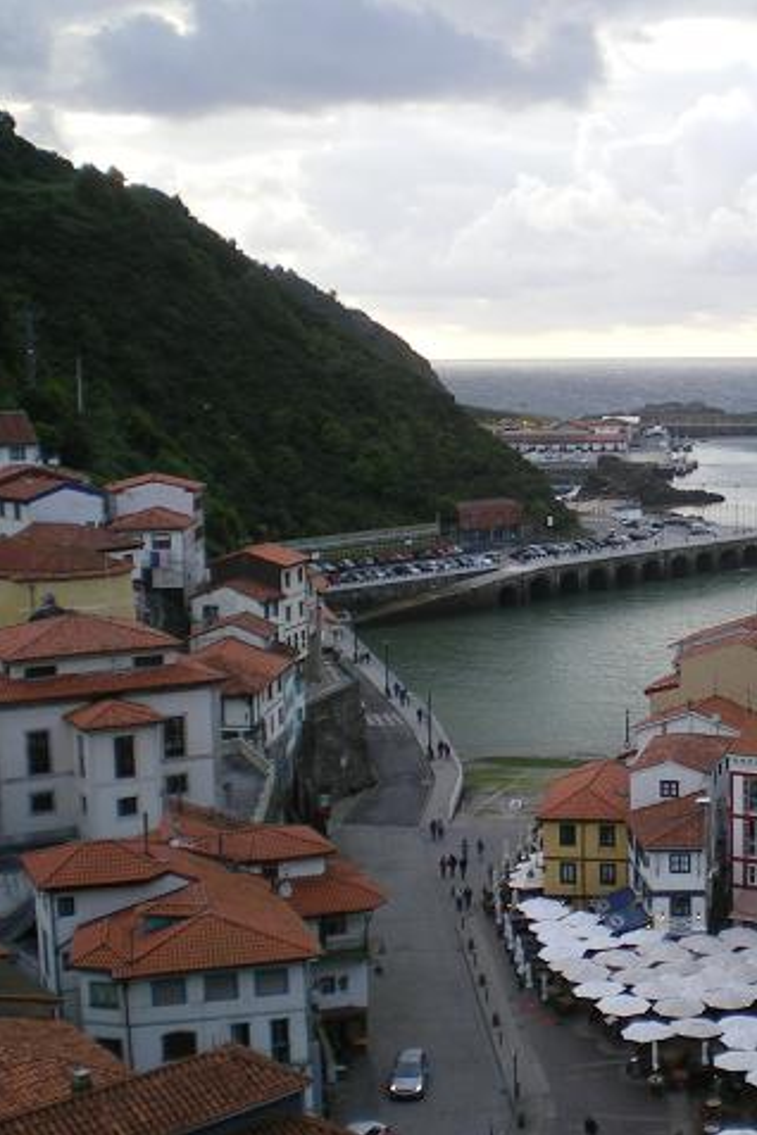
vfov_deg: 37.5
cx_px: 683
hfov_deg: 24.8
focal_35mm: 53
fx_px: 1672
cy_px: 569
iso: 64
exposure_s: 1/100
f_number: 3.1
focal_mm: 6.3
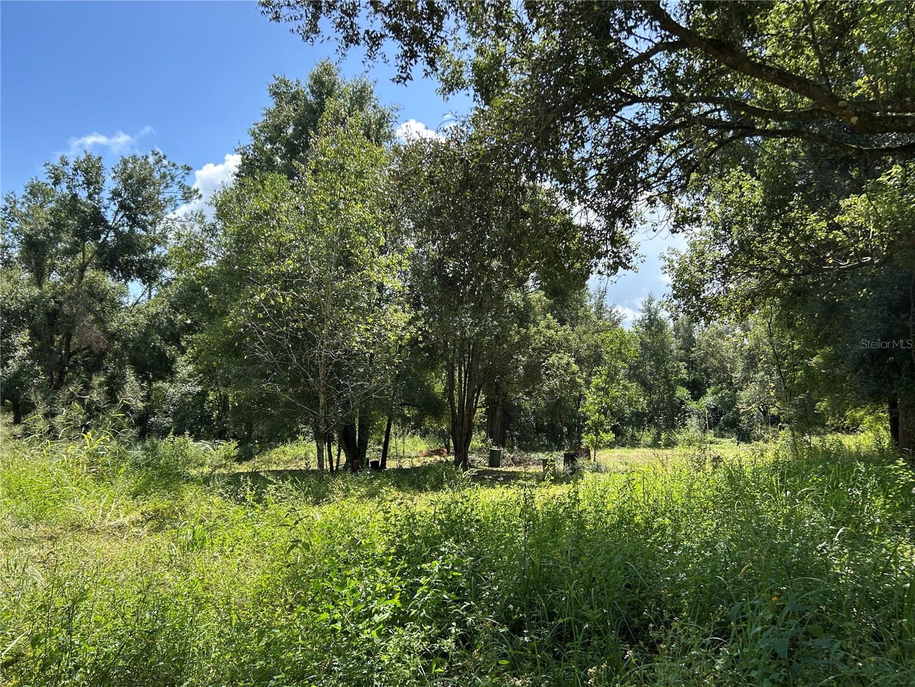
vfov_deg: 53.1
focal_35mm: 26
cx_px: 458
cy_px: 344
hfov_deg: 67.3
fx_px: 687
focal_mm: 5.7
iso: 50
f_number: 1.5
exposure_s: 1/1468
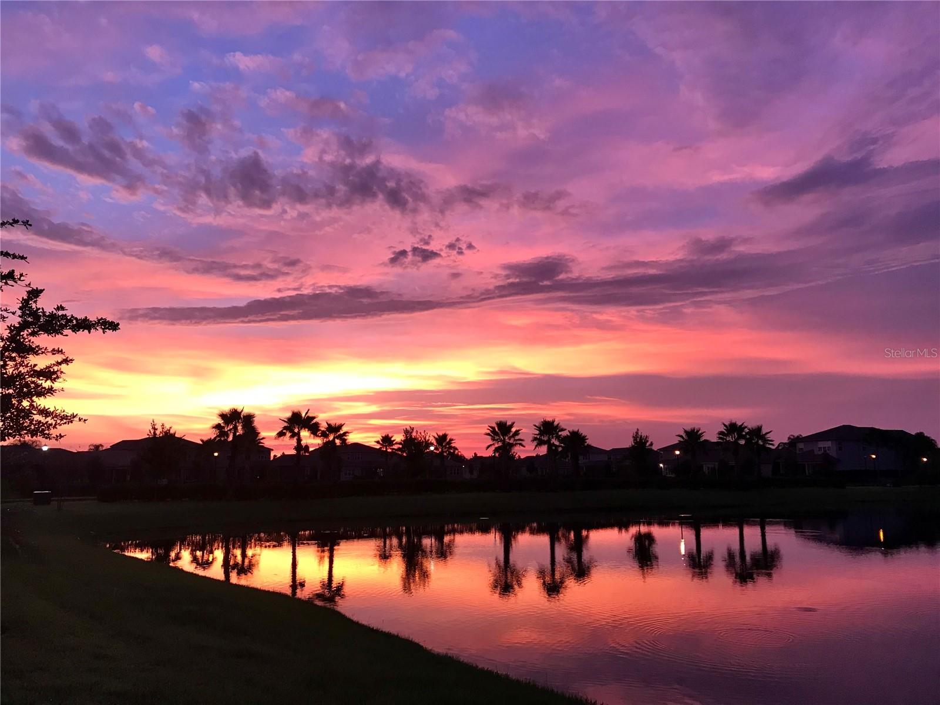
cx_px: 470
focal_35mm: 28
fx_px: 760
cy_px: 352
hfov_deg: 63.4
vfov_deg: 49.7
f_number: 1.8
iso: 32
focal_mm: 3.99
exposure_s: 1/30
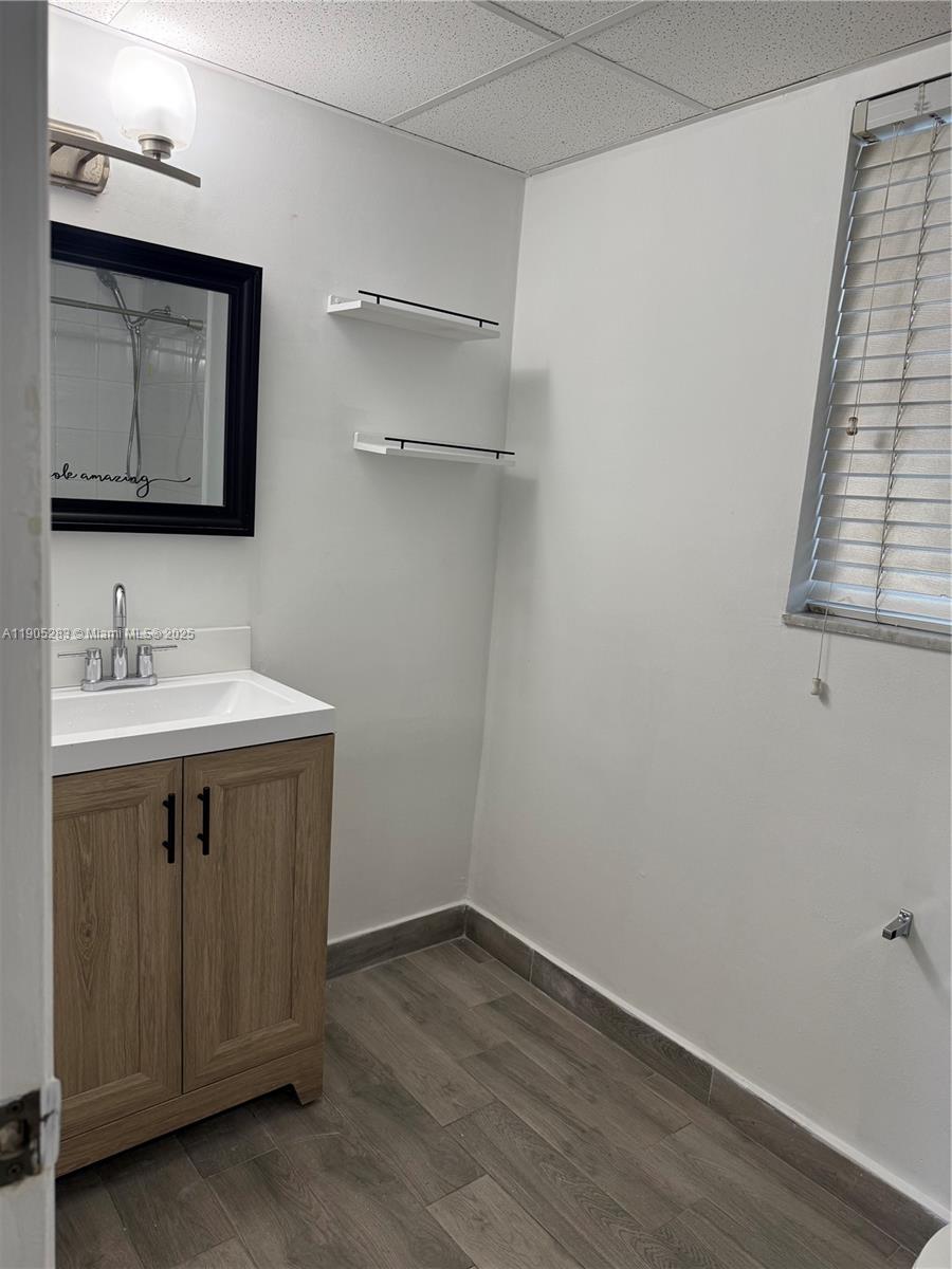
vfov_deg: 71.6
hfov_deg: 56.8
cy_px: 634
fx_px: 880
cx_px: 476
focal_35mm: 24
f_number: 1.78
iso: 125
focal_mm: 6.76
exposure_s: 1/120
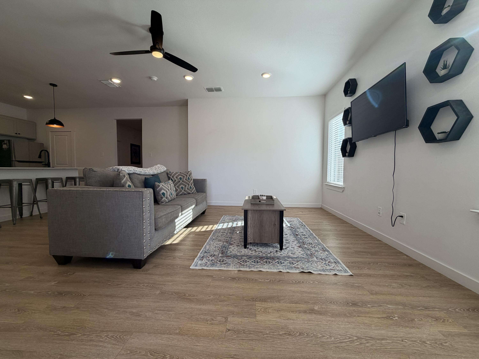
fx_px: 194
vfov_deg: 85.7
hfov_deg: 102.1
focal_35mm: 14
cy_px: 180
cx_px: 240
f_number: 2.2
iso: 50
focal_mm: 2.22
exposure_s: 1/120
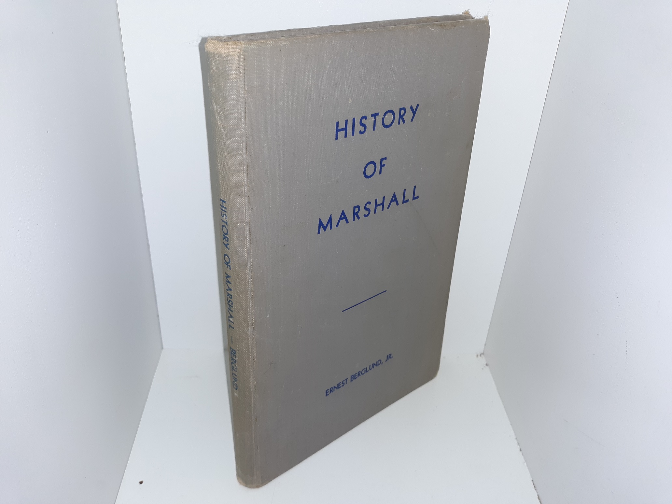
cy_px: 252
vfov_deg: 49.7
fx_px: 544
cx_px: 336
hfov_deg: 63.4
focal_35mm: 28
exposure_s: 1/120
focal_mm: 3.7
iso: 50
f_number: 1.7
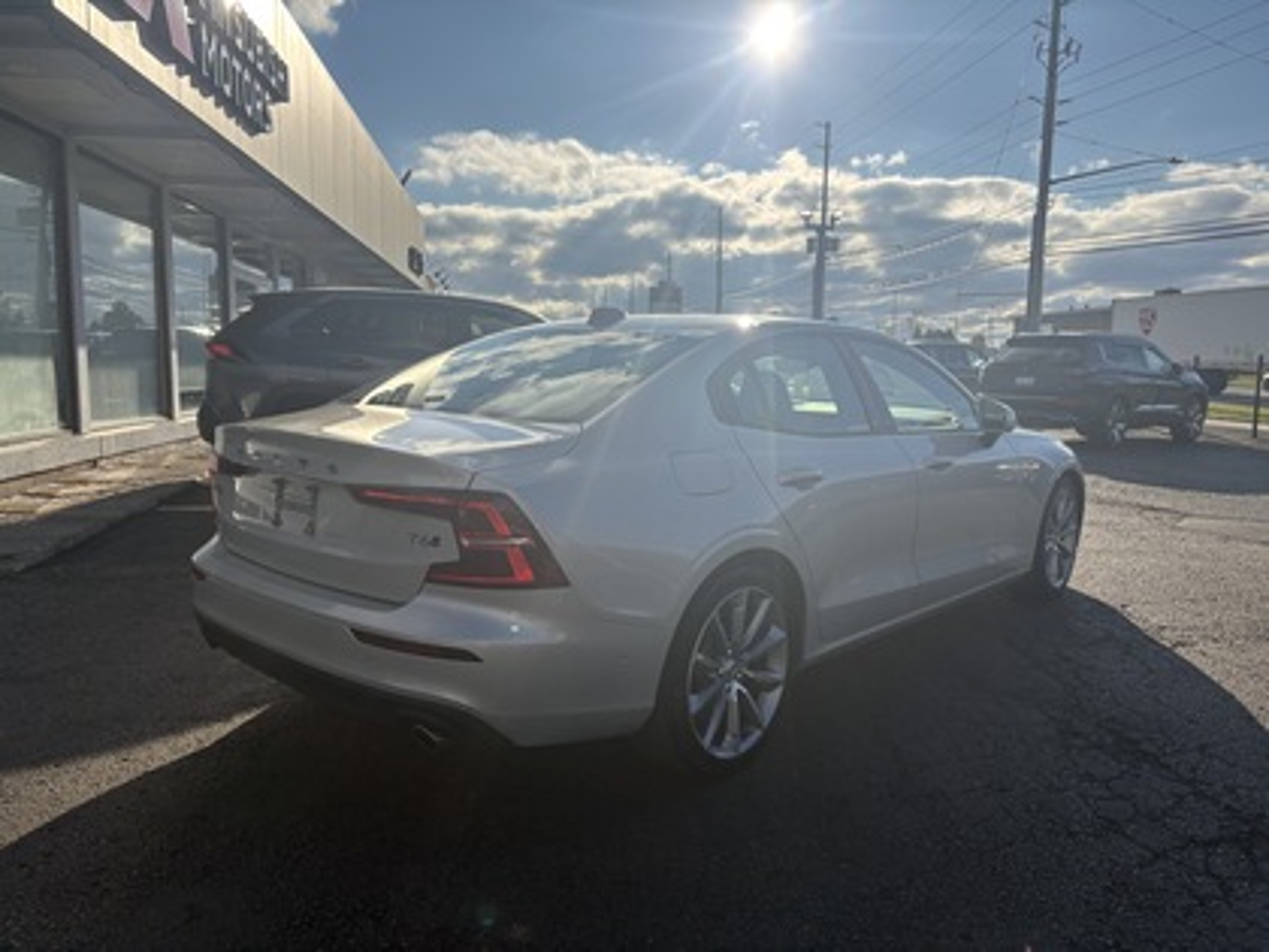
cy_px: 476
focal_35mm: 26
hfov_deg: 67.3
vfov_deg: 53.1
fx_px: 953
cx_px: 634
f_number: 1.6
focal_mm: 5.96
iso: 50
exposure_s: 1/8850
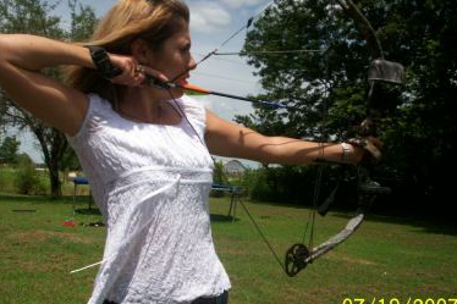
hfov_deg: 43.6
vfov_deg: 29.8
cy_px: 157
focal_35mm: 45
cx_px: 211
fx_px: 571
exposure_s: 1/1182
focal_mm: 5.9
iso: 100
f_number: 4.5
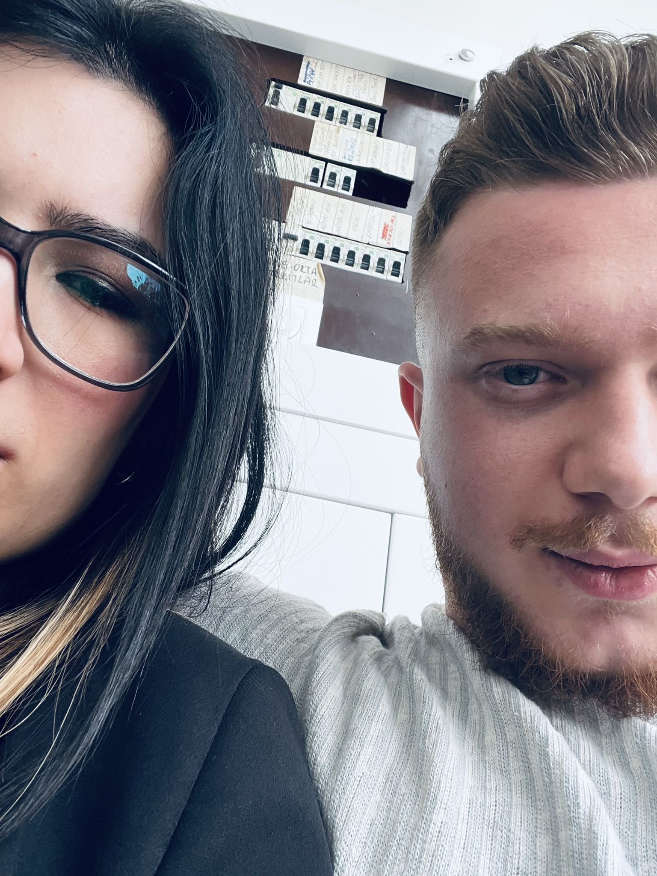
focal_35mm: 30
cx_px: 328
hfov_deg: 46.8
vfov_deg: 60.0
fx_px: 759
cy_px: 438
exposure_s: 1/121
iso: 80
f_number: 2.2
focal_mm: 2.71
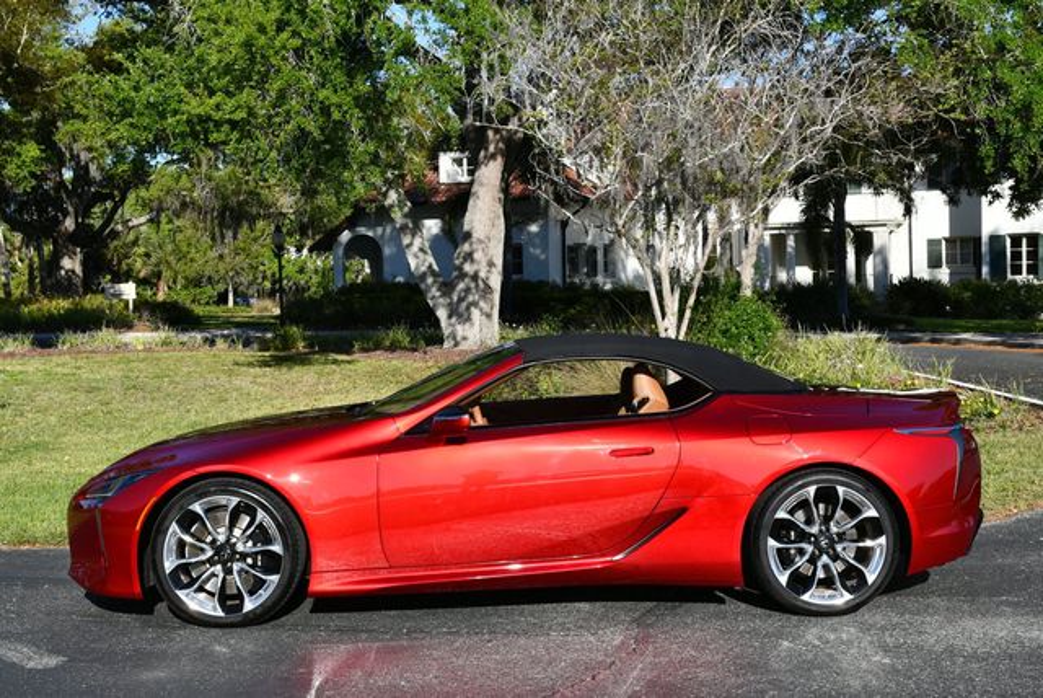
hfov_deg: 38.2
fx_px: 1508
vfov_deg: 26.0
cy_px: 349
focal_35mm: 52
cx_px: 522
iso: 100
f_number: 8
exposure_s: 1/250
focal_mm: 26
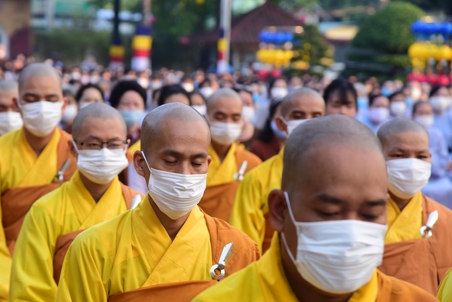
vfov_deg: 10.5
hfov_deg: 15.6
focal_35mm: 131
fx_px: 1646
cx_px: 182
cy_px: 169
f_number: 5.6
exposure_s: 1/160
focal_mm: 105
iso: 500
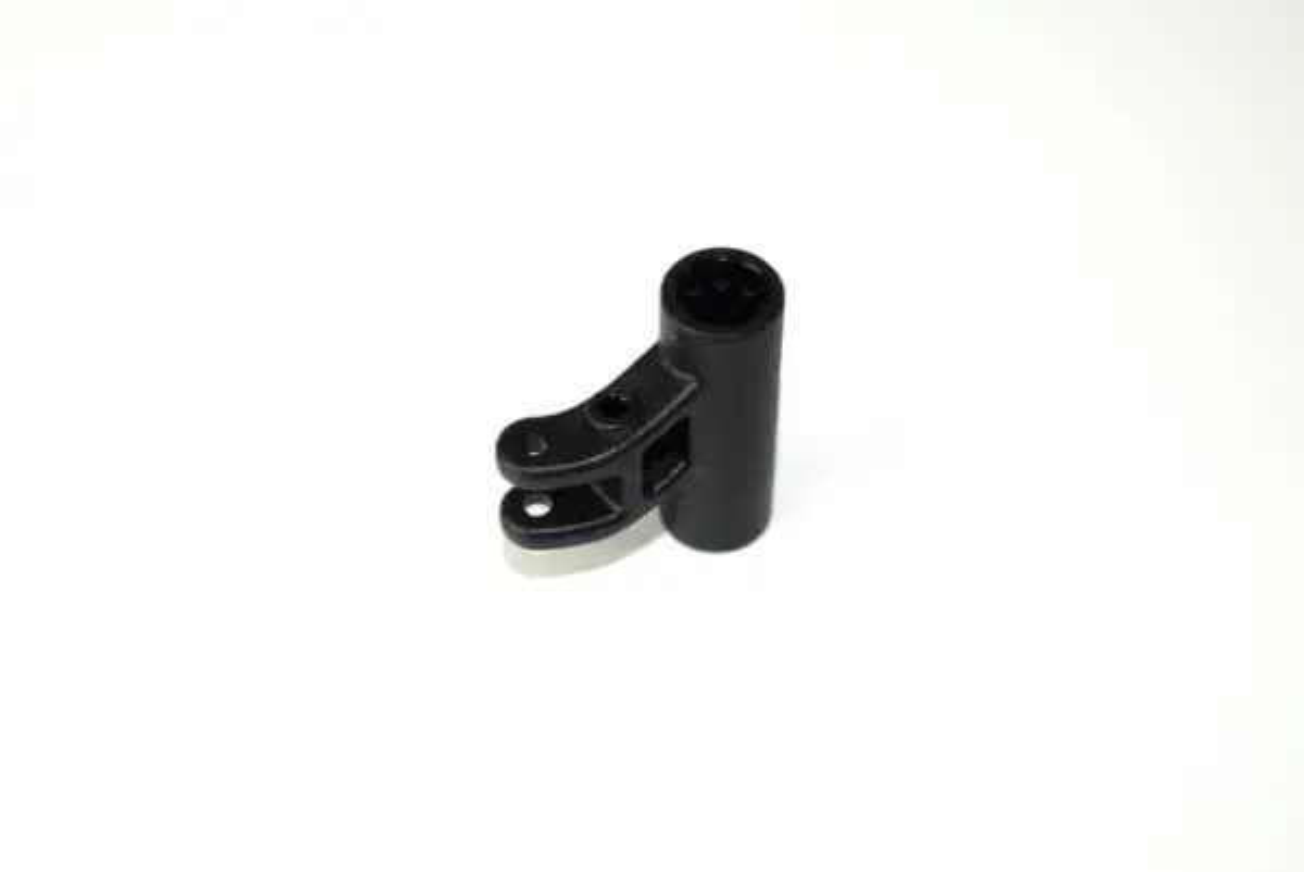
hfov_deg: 28.1
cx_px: 652
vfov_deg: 19.0
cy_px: 436
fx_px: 2610
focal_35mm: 72
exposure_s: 1/60
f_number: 7.1
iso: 100
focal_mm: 48
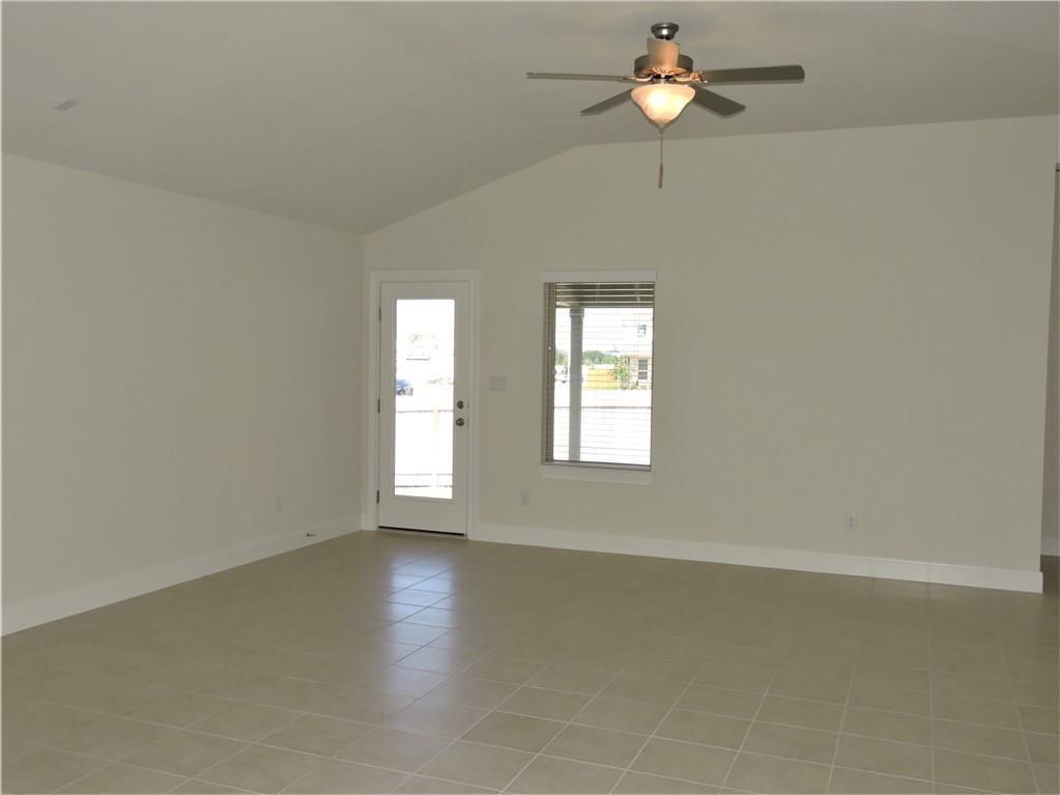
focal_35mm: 30
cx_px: 530
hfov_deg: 60.0
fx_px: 919
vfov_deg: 46.8
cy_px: 398
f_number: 3.5
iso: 200
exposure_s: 1/320
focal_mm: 5.4
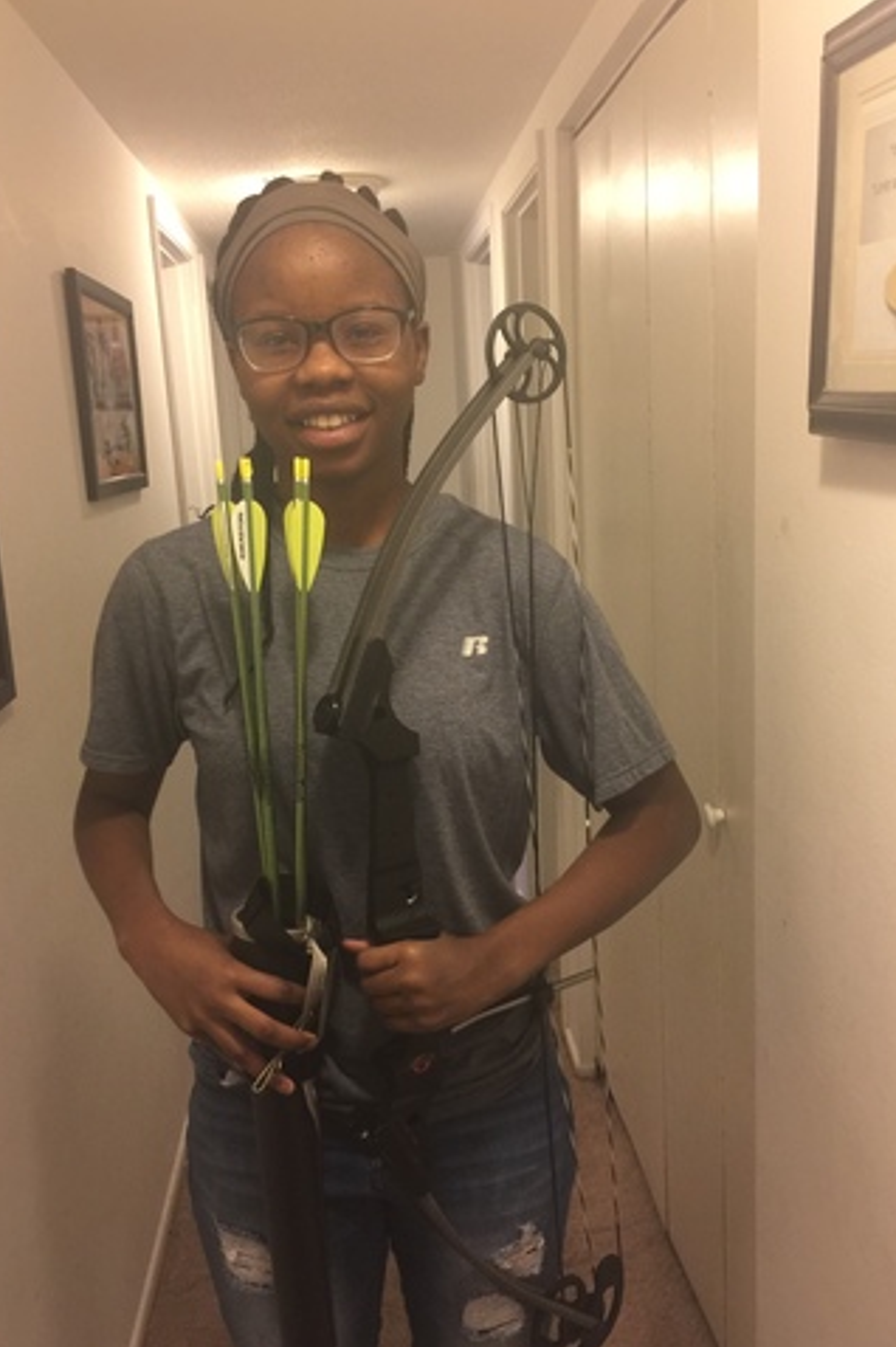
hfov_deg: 42.3
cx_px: 437
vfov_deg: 60.3
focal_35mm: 31
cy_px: 686
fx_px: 1159
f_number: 2.2
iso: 100
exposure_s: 1/15
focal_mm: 4.15
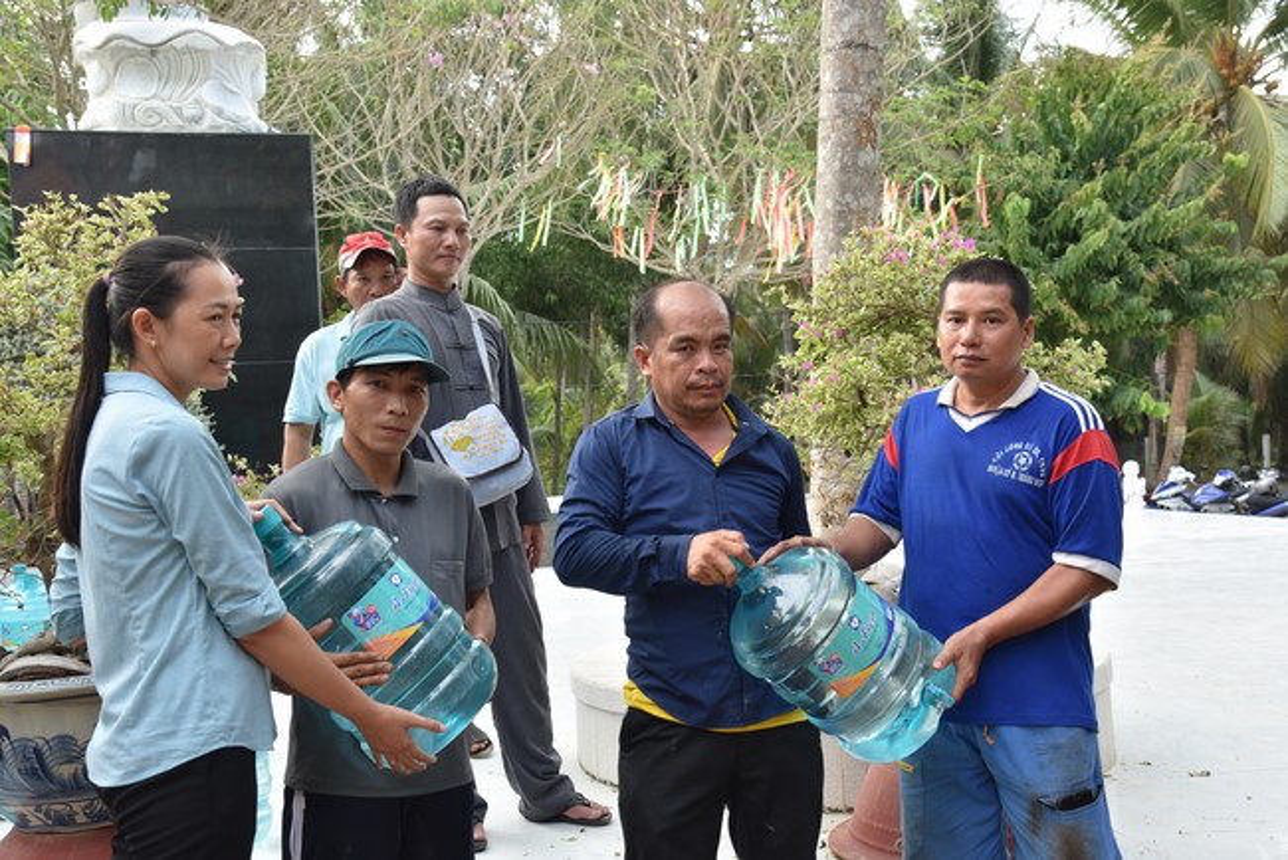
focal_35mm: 40
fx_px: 1432
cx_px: 644
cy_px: 430
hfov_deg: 48.4
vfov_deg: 33.4
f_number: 6.3
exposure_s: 1/160
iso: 400
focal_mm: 40
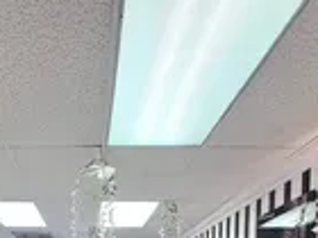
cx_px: 57
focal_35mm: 40
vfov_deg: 29.2
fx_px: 367
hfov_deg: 44.2
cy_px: 308
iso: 50
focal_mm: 2.22
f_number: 2.2
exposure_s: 1/132
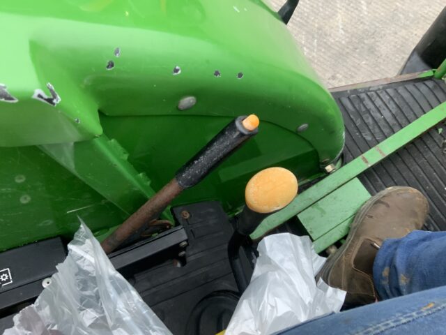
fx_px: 374
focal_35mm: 29
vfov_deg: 48.2
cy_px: 168
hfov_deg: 61.7
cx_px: 223
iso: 64
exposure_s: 1/72
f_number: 1.8
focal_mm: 3
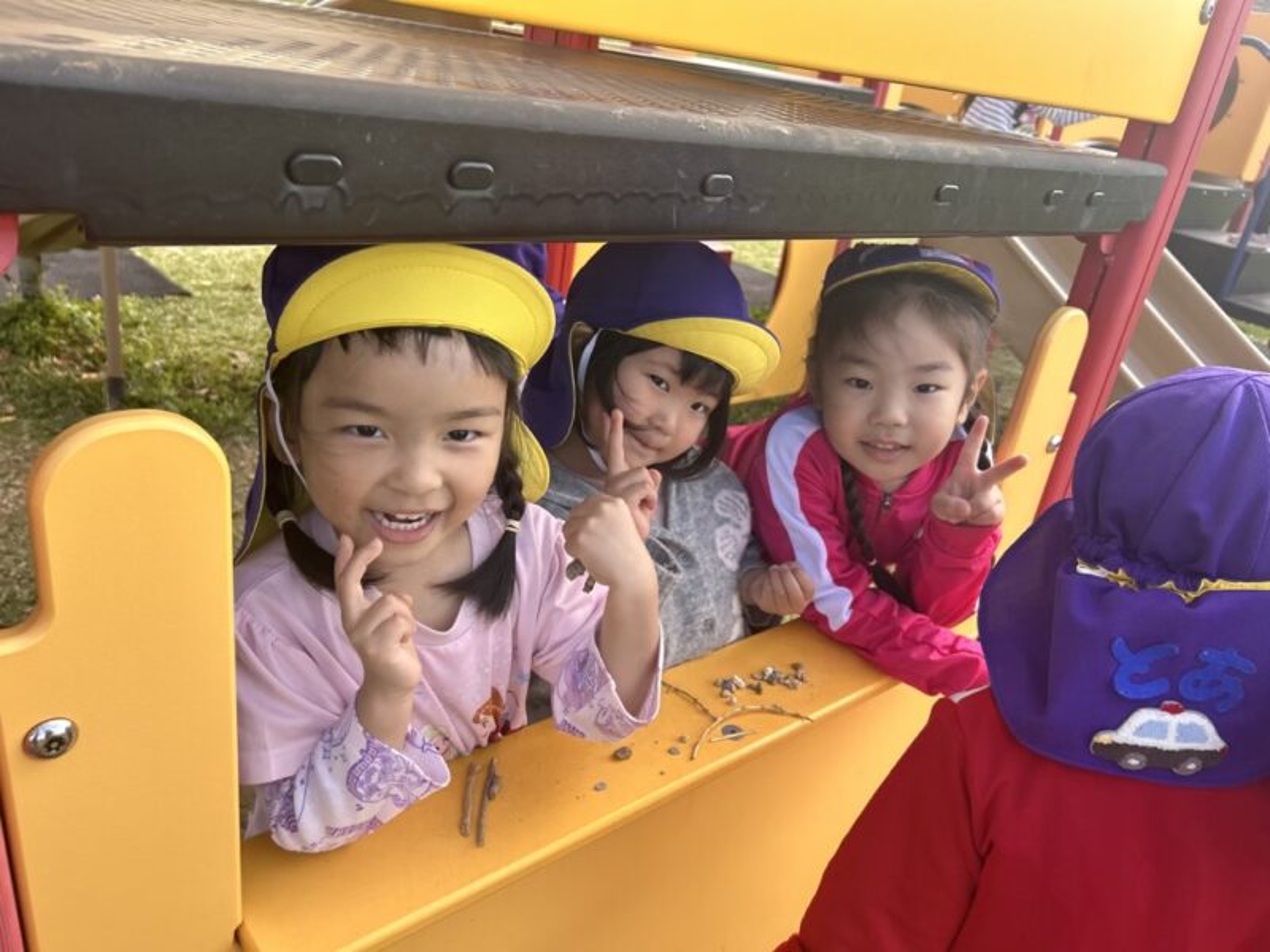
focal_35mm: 26
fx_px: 954
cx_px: 635
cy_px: 476
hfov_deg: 67.3
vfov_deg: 53.1
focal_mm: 5.7
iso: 50
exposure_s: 1/611
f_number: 1.5
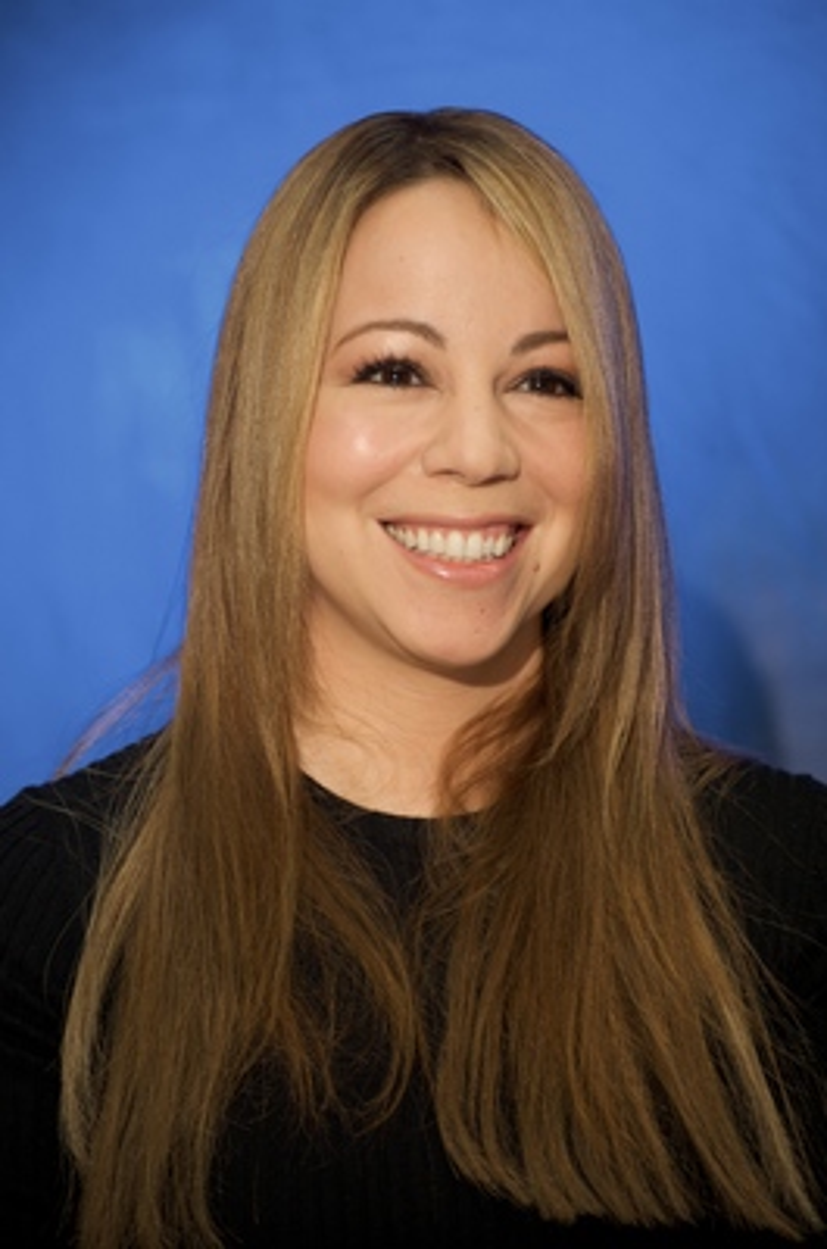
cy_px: 624
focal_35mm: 165
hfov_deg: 8.3
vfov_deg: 12.5
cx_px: 414
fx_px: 5710
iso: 640
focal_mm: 165
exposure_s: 1/60
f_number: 5
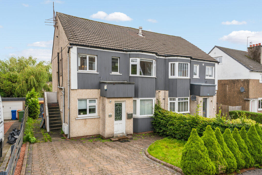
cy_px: 88
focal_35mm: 22
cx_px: 131
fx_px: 164
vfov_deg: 56.2
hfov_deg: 77.3
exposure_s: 1/100
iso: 100
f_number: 7.1
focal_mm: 15
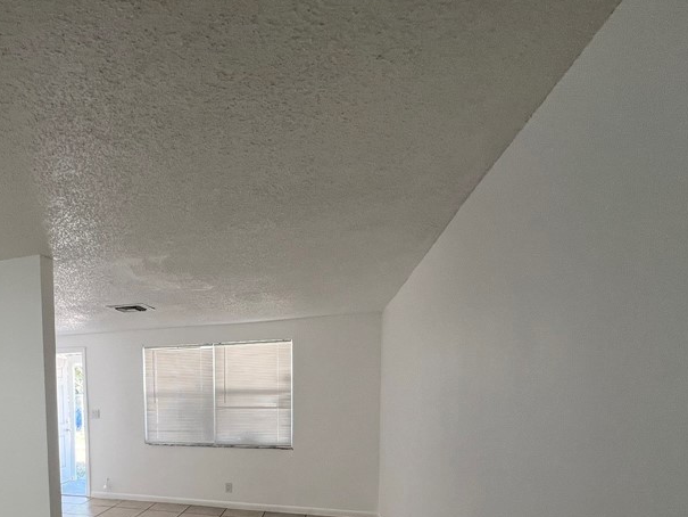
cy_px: 430
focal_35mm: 22
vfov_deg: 55.7
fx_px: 437
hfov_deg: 69.8
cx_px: 149
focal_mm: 1.57
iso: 64
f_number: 1.8
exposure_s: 1/99
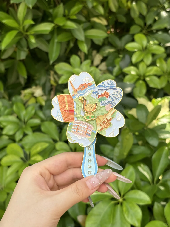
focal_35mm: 52
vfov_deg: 36.8
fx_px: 340
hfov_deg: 28.0
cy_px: 114
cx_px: 85
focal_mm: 5.96
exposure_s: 1/697
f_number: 1.6
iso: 32
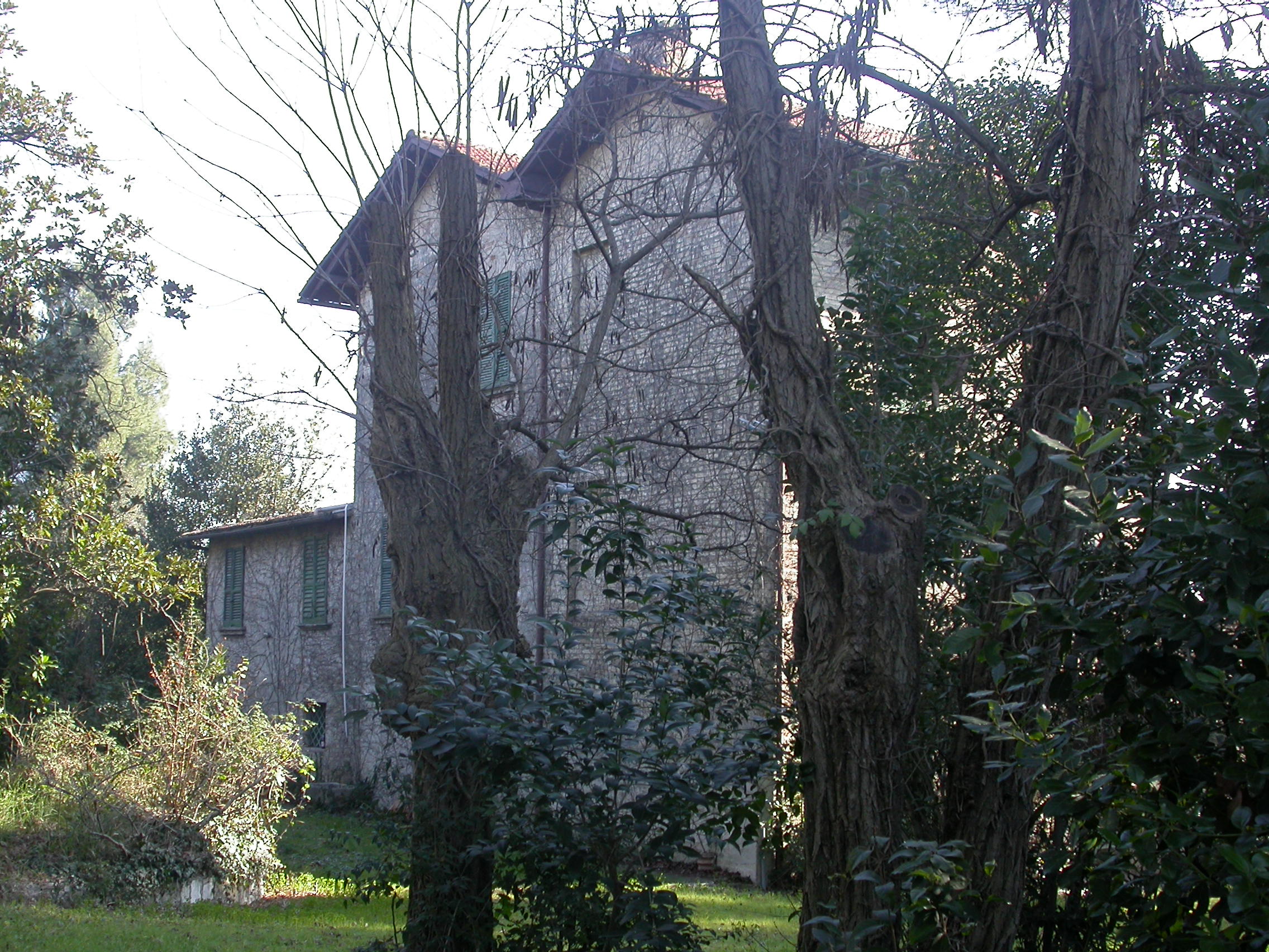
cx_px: 634
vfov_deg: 31.5
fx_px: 1686
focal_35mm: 46
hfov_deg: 41.2
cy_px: 476
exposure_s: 1/110
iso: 100
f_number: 4
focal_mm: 9.6
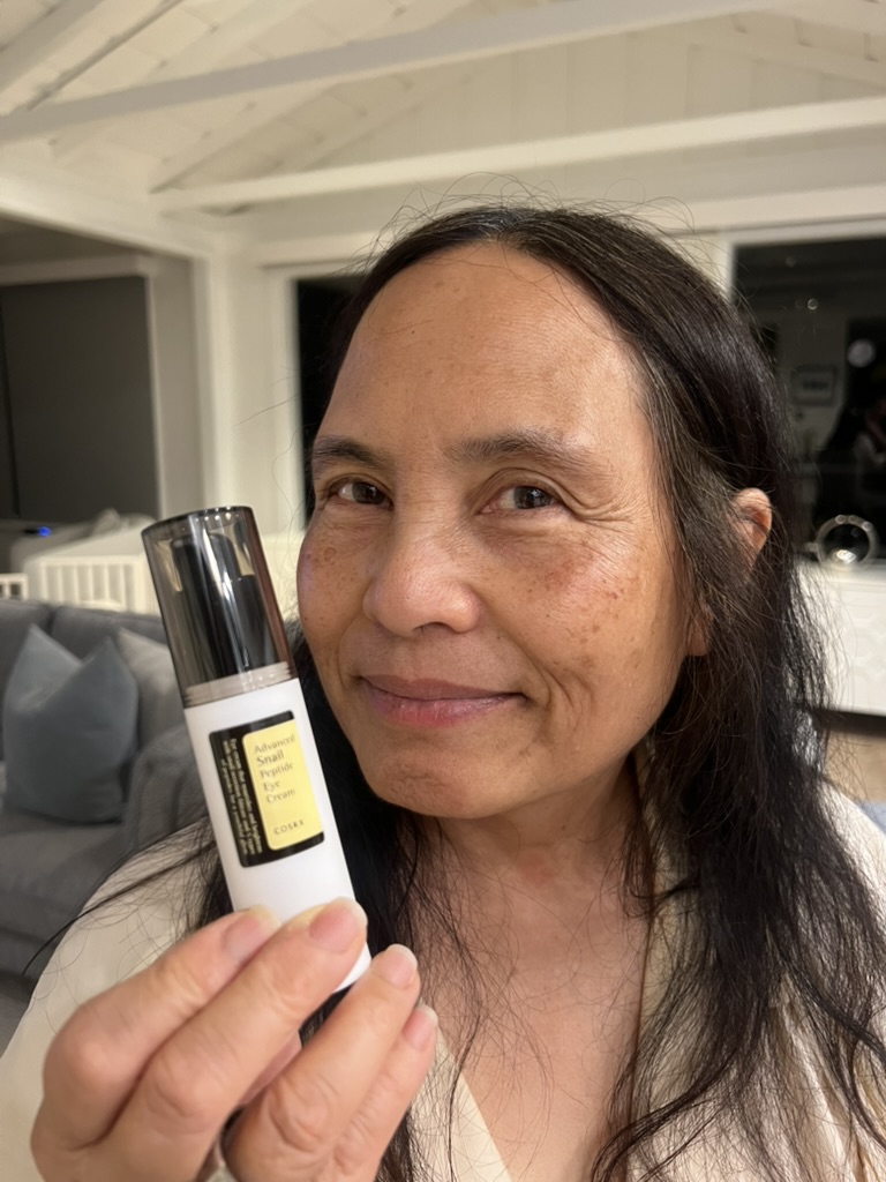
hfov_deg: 53.1
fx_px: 887
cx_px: 443
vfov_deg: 67.3
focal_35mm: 26
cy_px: 591
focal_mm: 5.7
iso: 400
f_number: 1.5
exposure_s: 1/60
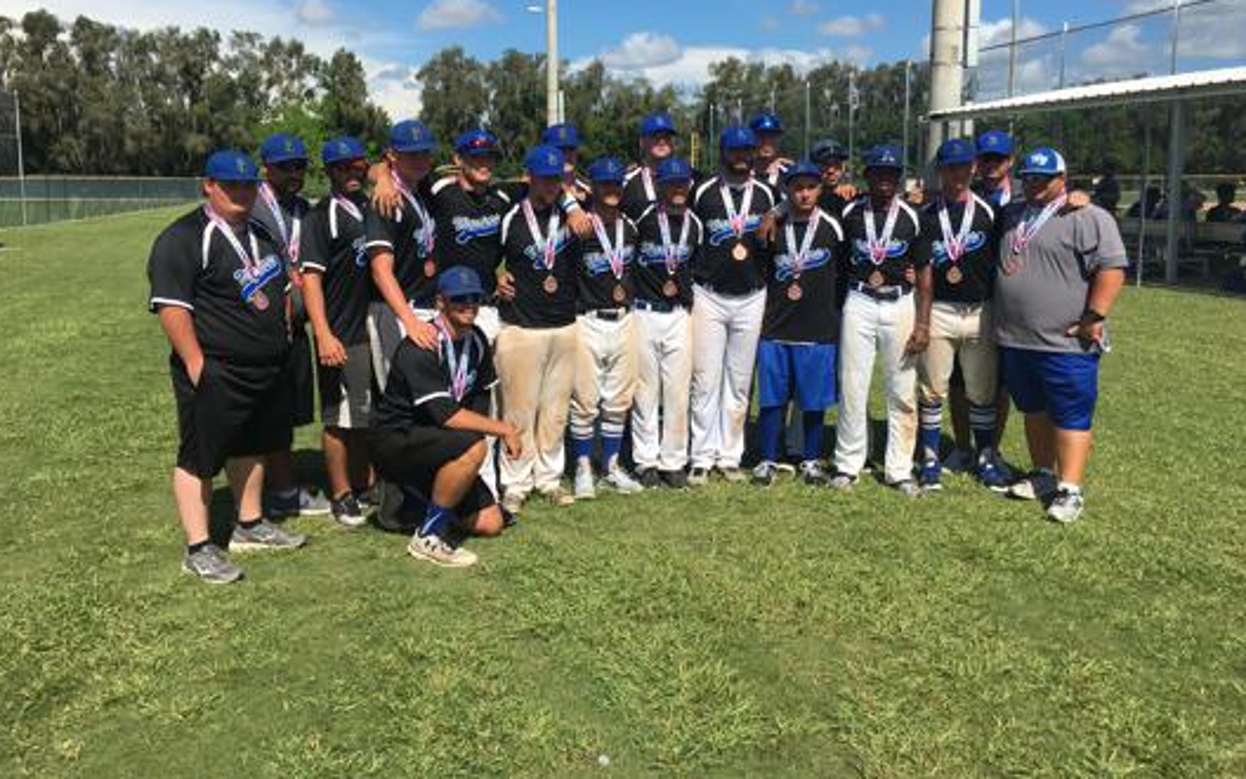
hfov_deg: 59.7
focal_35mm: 32
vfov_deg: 39.3
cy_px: 312
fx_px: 1087
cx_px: 618
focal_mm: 4.15
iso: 25
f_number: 2.2
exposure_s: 1/2262
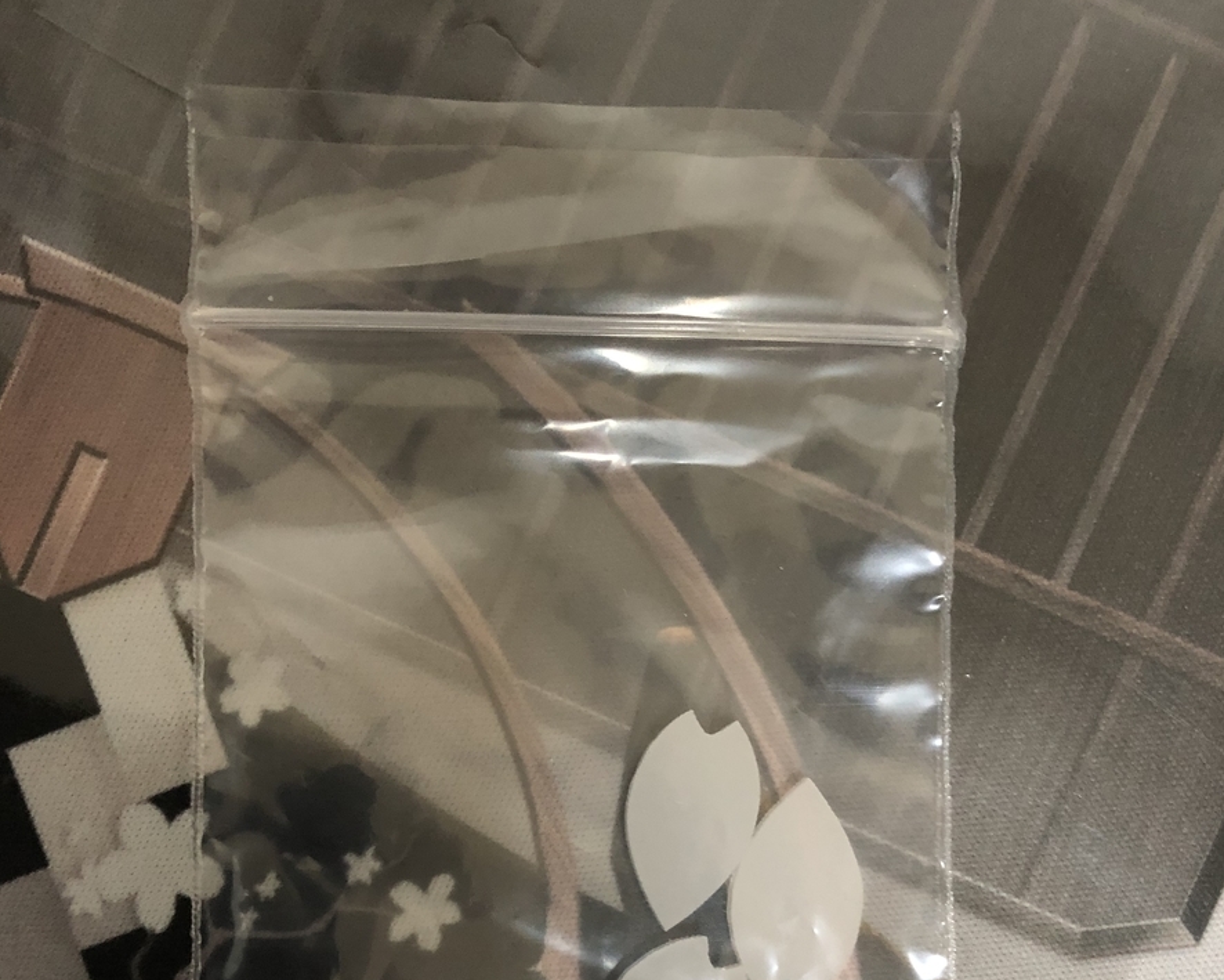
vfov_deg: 38.8
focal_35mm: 37
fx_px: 1340
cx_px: 605
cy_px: 769
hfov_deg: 49.1
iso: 100
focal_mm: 4
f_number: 1.8
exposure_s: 1/12
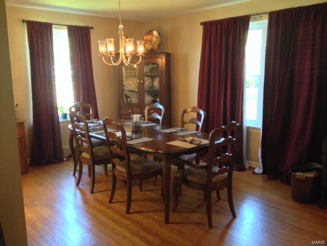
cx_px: 164
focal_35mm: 35
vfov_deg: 40.7
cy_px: 123
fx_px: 331
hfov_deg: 52.6
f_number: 2.4
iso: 400
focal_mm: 4.28
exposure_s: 1/17
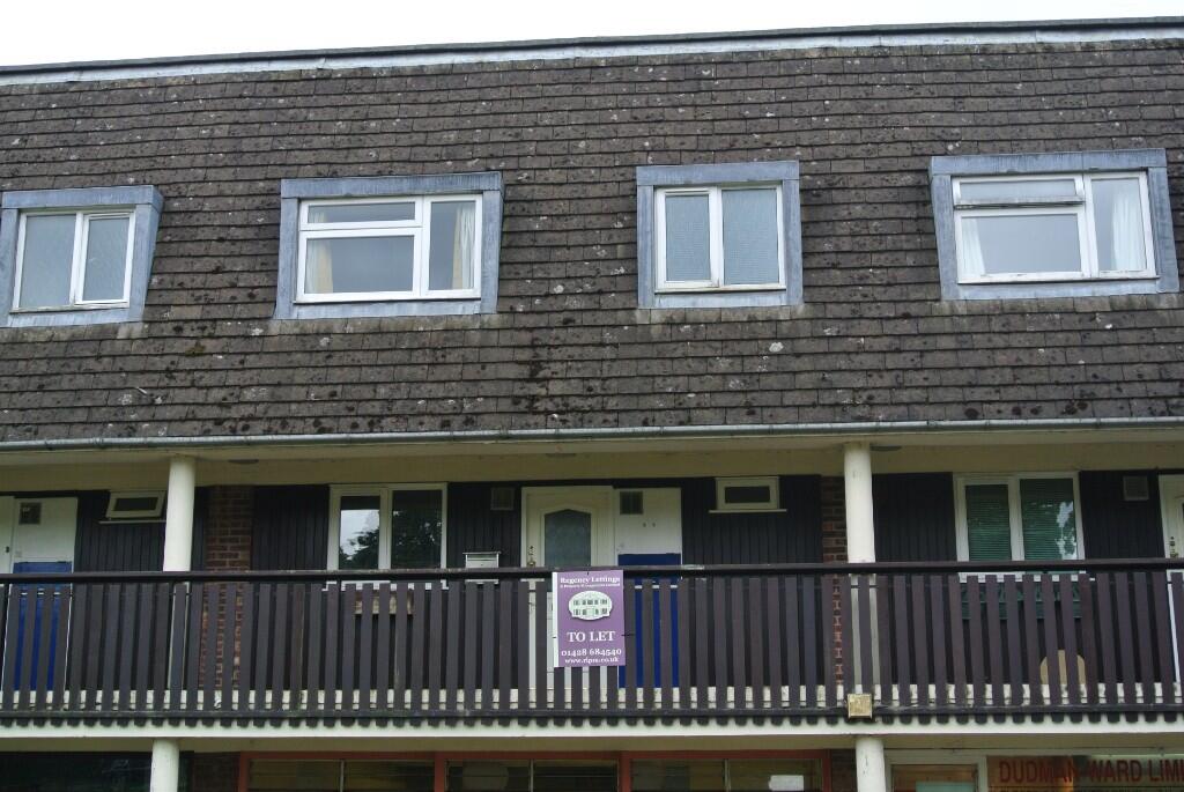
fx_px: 1613
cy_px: 396
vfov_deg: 27.6
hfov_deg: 40.3
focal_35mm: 49
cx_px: 592
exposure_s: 1/60
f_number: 4.5
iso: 100
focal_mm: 18.2
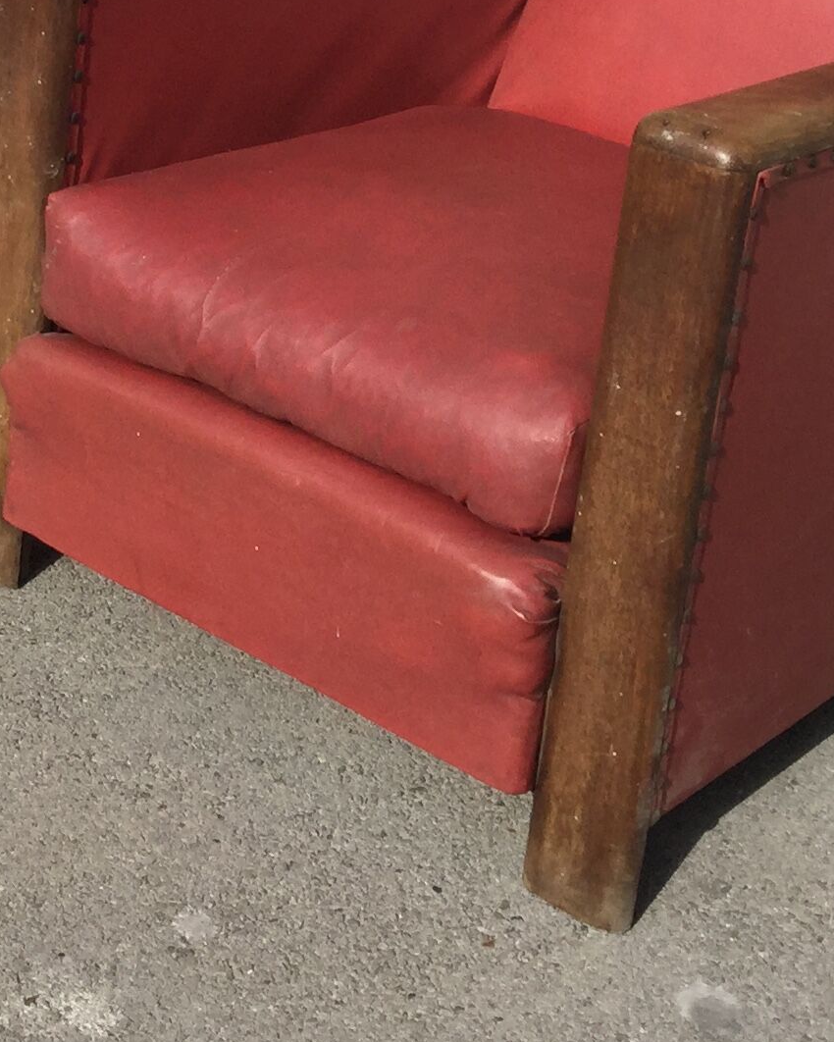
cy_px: 74
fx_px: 2869
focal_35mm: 93
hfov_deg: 16.3
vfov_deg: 20.1
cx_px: 57
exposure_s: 1/1314
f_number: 2.4
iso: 25
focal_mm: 3.3
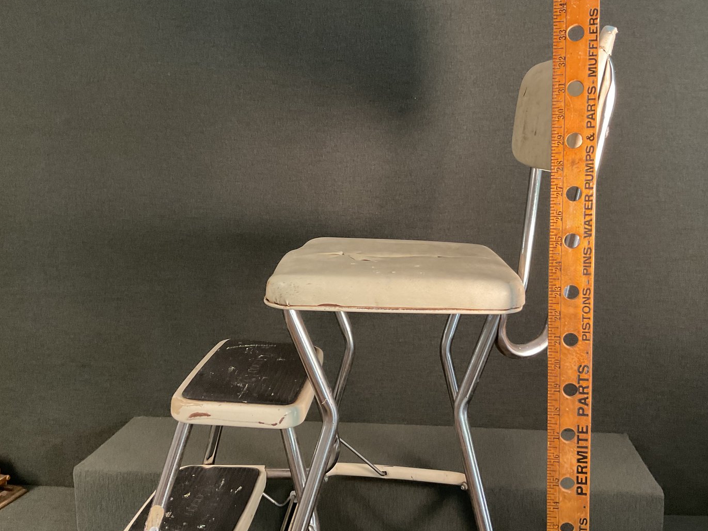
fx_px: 655
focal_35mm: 32
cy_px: 256
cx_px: 382
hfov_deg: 56.7
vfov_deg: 44.2
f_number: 1.8
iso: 250
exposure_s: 1/40
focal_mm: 3
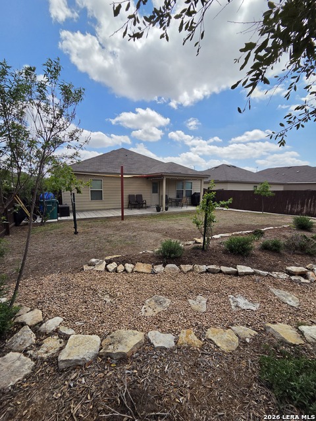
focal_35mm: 13
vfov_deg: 106.2
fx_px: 158
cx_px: 158
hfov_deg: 89.9
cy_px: 210
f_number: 2.2
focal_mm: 2.2
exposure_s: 1/5756
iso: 100
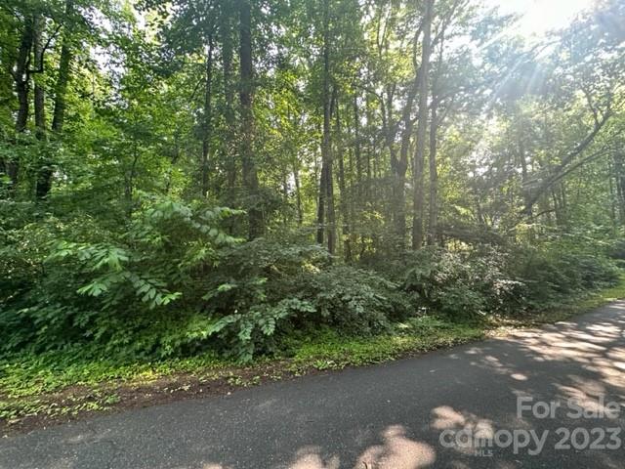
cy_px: 234
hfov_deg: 102.1
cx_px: 312
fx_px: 253
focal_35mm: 14
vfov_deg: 85.7
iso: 200
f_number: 2.2
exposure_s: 1/99
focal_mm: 2.22
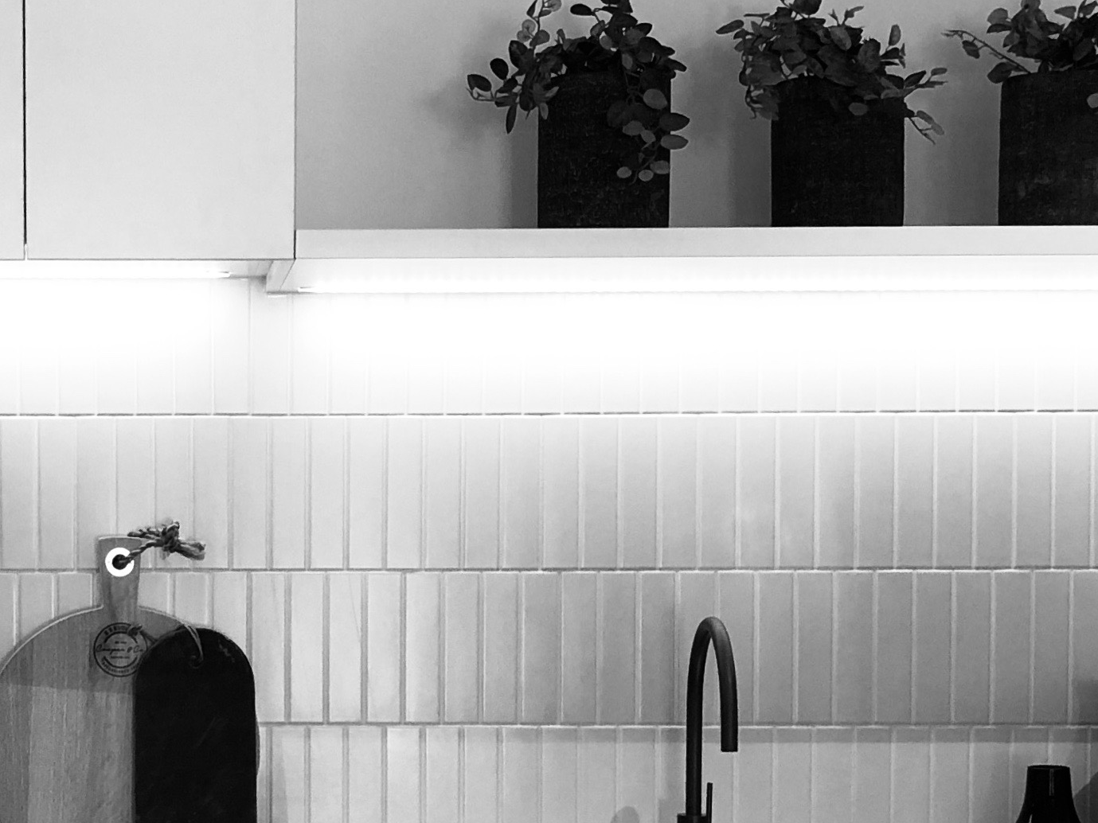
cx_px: 135
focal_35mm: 80
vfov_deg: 18.3
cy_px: 662
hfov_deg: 23.8
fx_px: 2537
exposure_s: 1/25
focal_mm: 4
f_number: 1.8
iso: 32
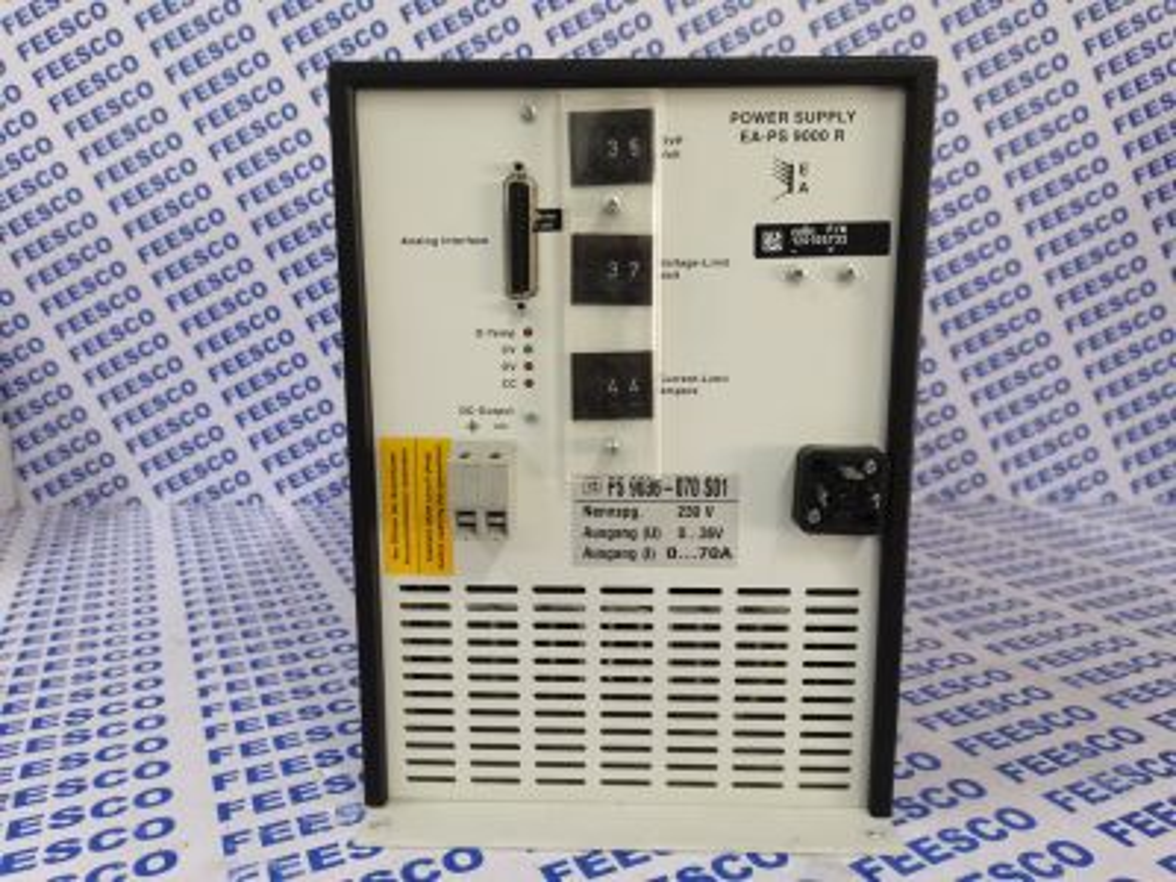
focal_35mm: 26
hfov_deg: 67.3
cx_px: 588
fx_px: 883
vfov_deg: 53.1
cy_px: 441
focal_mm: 5.58
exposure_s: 1/25.7
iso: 320
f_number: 1.8
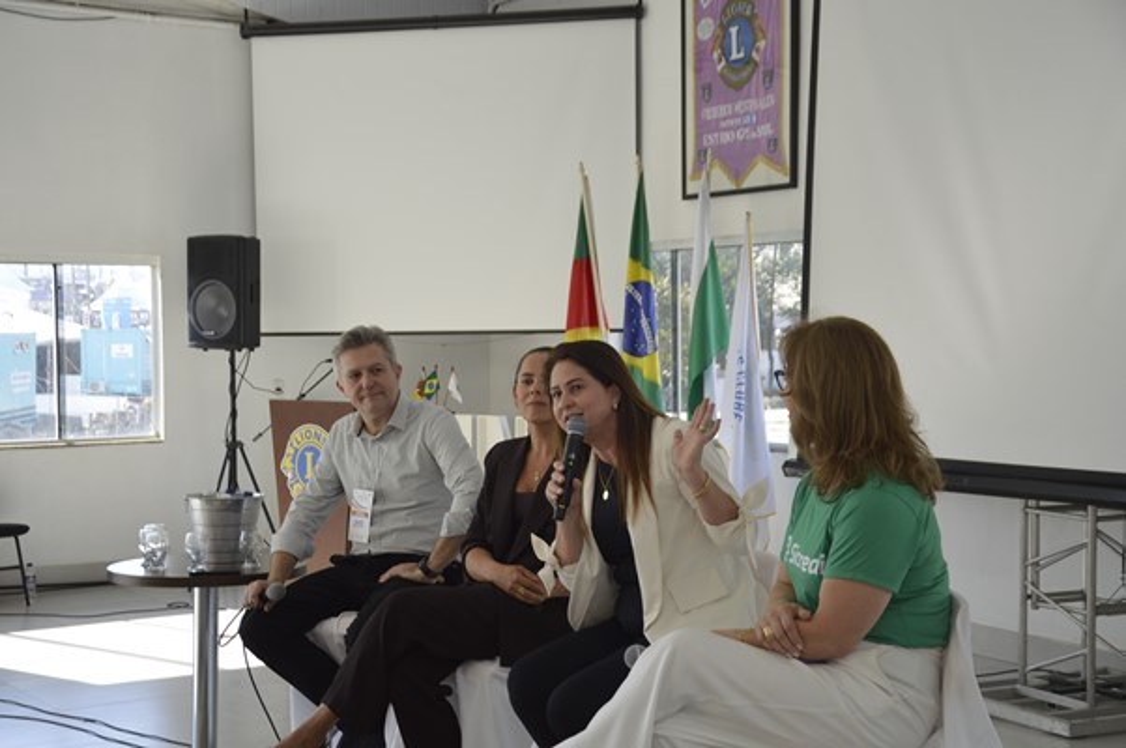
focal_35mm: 63
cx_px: 563
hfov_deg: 31.9
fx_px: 1968
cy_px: 374
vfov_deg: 21.5
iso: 400
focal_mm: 42
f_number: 4.8
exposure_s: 1/100
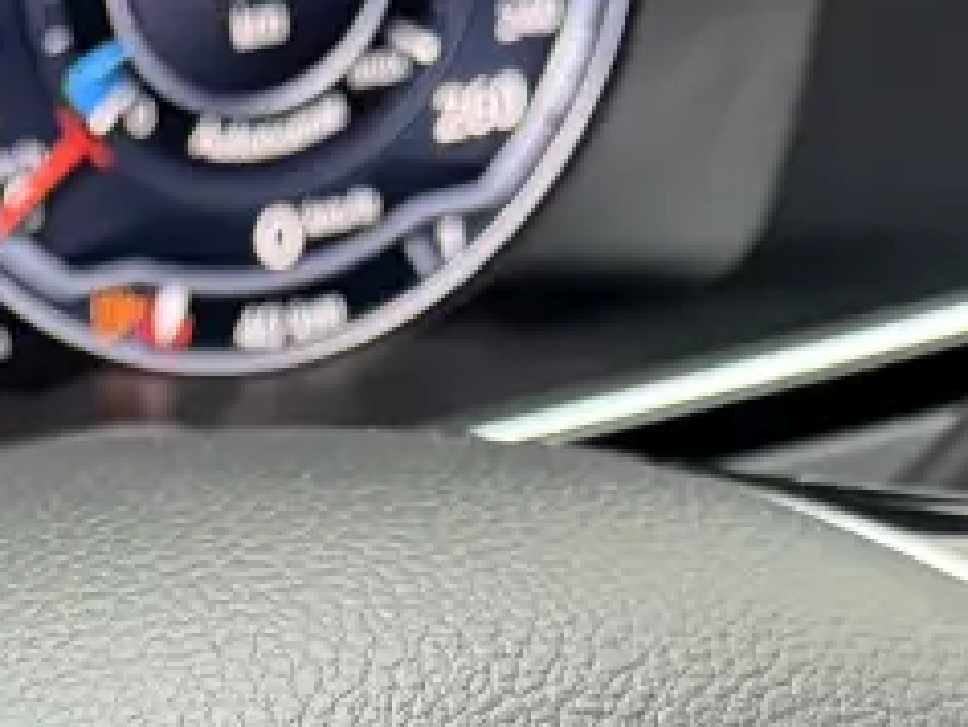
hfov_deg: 13.4
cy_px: 1184
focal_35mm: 146
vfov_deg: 9.8
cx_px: 86
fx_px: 4085
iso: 640
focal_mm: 6.76
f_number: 1.78
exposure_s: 1/56
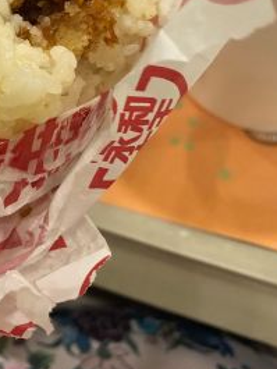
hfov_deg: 19.3
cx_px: -8
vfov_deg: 26.0
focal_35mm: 74
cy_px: 92
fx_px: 789
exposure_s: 1/20
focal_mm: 3.99
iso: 40
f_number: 1.8
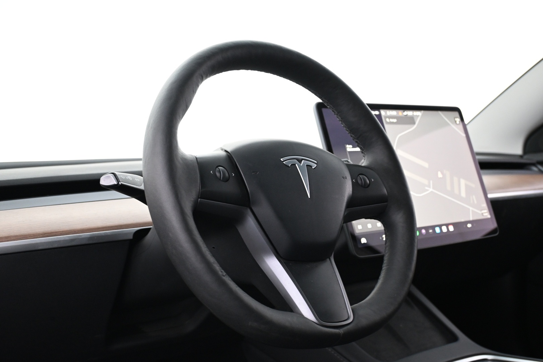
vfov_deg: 28.5
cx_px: 272
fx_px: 713
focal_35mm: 47
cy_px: 181
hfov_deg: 41.7
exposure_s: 1/13
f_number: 5
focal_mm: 31.5
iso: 1600
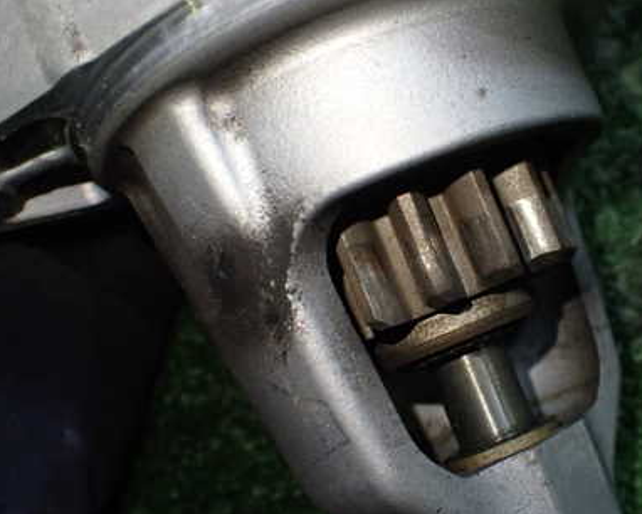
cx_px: 444
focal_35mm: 46
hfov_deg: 39.7
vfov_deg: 32.7
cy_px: 294
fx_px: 874
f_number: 2.3
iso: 320
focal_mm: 5.4
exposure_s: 1/125
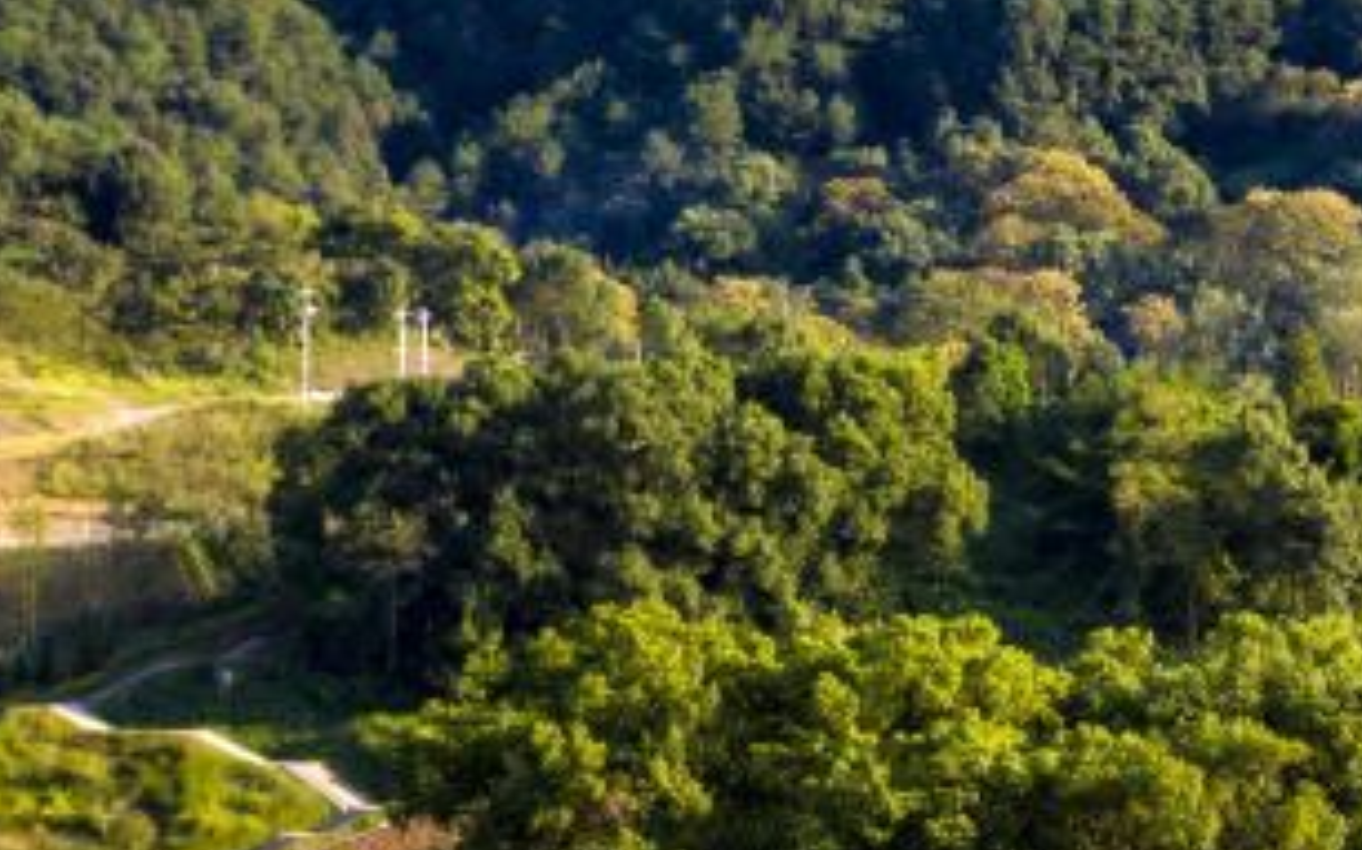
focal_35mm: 112
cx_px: 1994
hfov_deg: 17.0
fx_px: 4156
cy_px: 456
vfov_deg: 11.7
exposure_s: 1/320
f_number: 5
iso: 100
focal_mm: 10.26
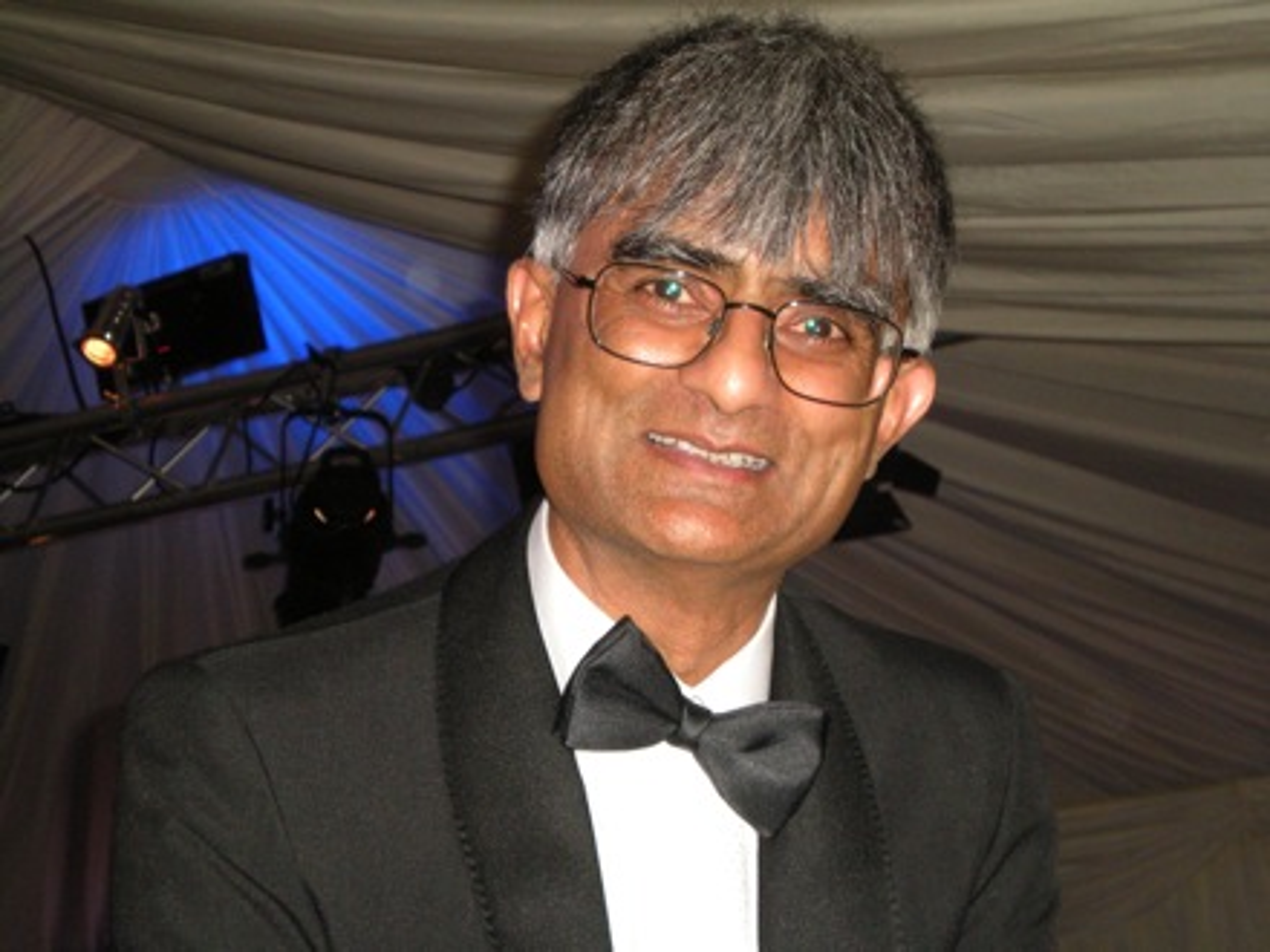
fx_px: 2715
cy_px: 476
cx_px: 635
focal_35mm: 74
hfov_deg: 26.3
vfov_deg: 19.9
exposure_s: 1/125
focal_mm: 12.3
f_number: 4.6
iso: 281
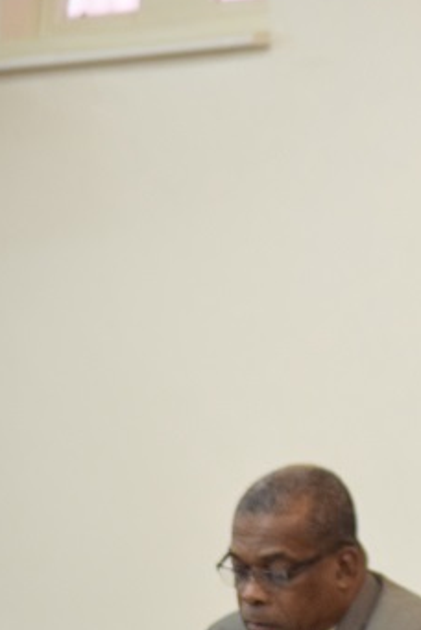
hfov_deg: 4.0
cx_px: 495
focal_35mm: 346
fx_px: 6058
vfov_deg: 5.9
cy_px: 345
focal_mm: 105
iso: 1600
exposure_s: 1/80
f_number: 5.6
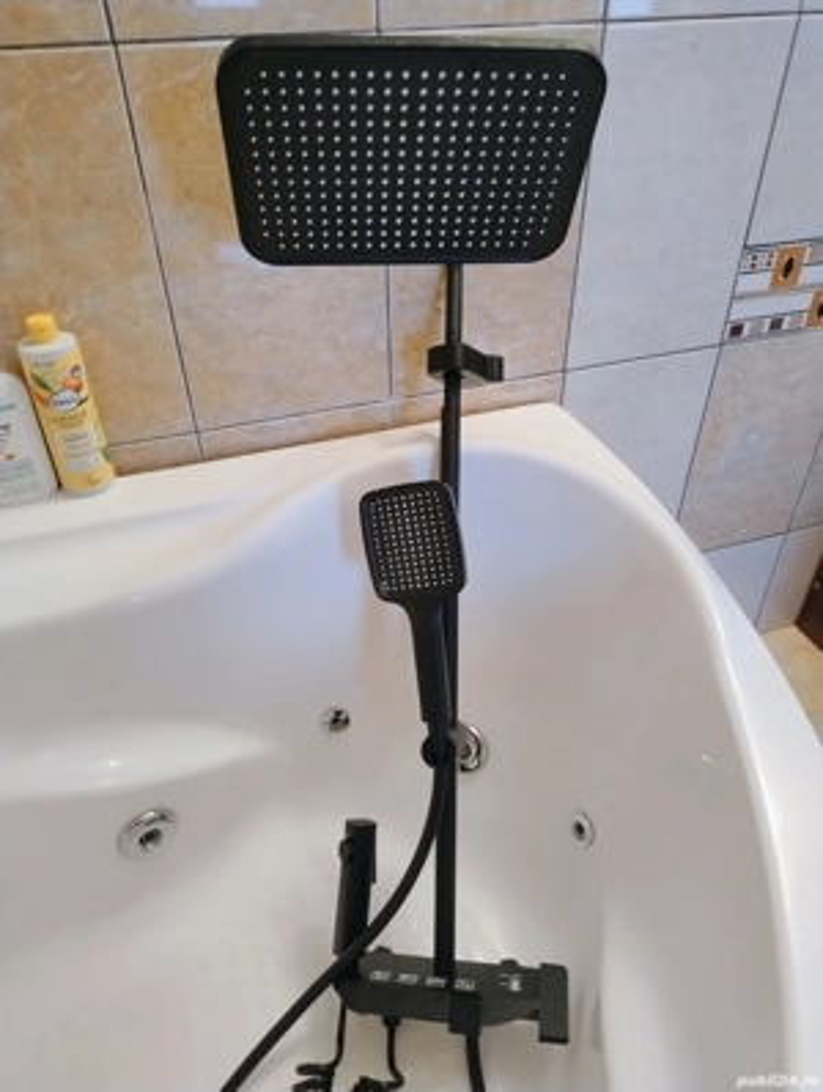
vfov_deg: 71.5
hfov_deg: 57.0
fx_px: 758
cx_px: 412
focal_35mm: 24
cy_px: 546
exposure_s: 1/33.3
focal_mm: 5.56
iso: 1328
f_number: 1.8
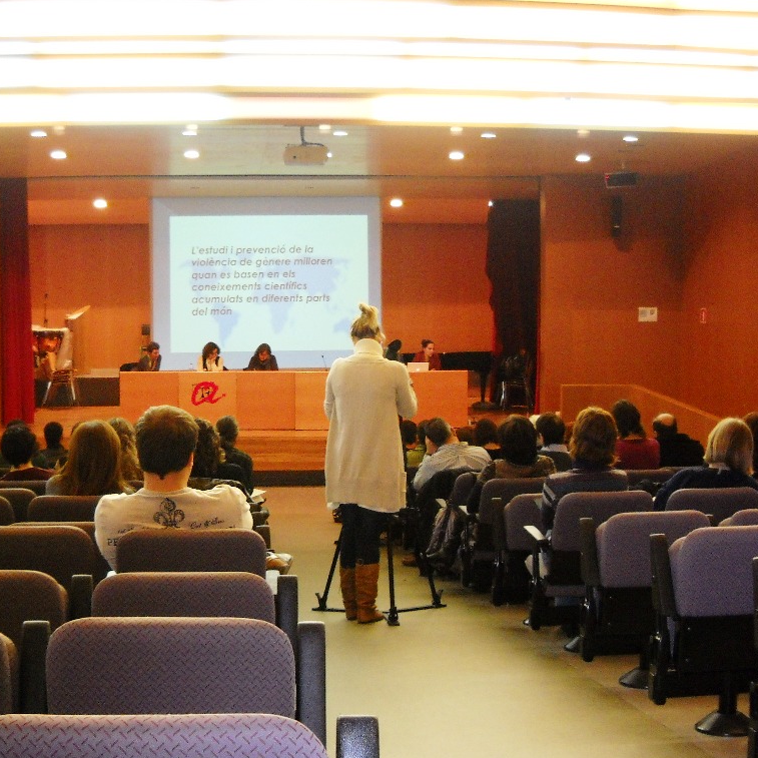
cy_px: 384
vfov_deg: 34.7
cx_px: 281
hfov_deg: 34.5
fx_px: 1214
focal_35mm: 49
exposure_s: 1/30
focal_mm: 6.72
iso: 400
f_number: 3.1
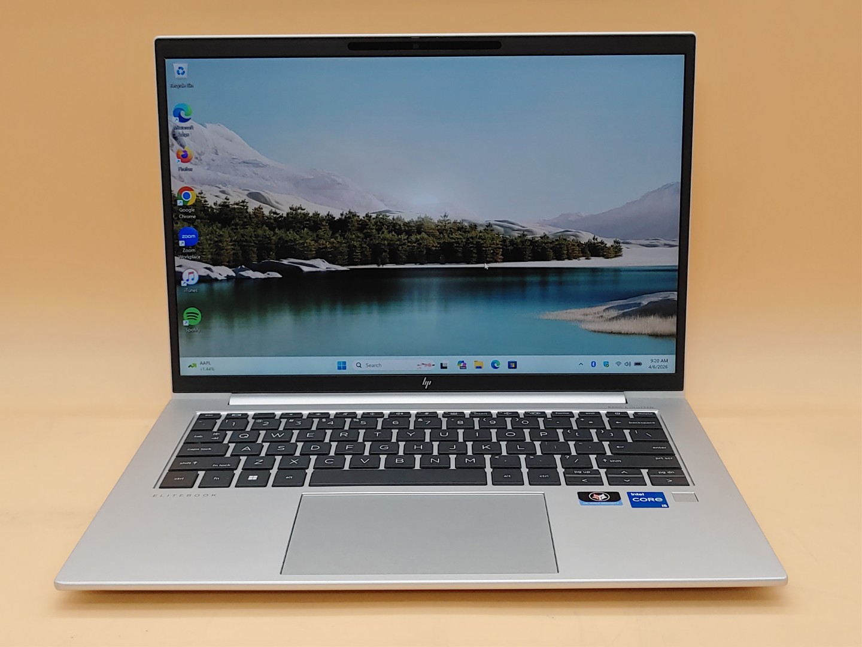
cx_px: 431
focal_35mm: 44
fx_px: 1096
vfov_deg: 32.9
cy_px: 324
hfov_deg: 42.9
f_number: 1.8
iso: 50
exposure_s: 1/120
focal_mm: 4.36
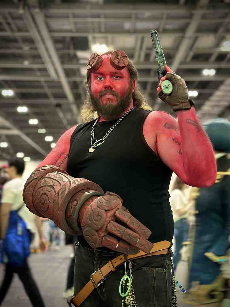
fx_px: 425
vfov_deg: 39.6
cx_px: 115
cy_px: 154
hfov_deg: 30.3
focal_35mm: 48
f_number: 1.78
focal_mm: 6.86
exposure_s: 1/25
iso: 800
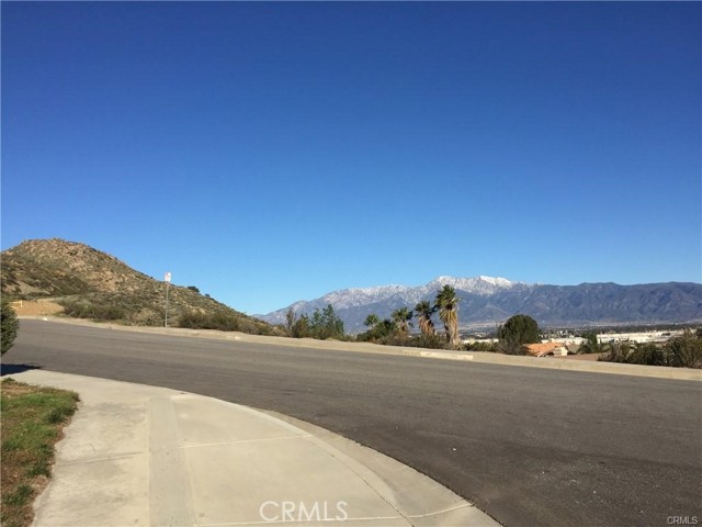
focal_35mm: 29
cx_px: 351
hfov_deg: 61.7
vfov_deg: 48.2
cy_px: 264
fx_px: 588
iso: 32
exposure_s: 1/2639
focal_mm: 4.15
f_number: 2.2
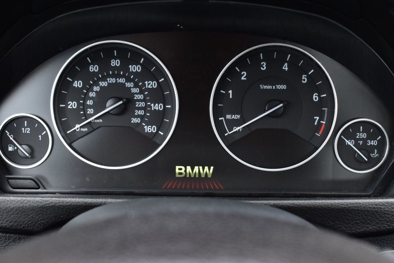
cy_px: 132
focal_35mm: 45
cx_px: 197
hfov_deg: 43.6
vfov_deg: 29.8
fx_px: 492
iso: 500
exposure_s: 1/15
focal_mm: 30
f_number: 6.3
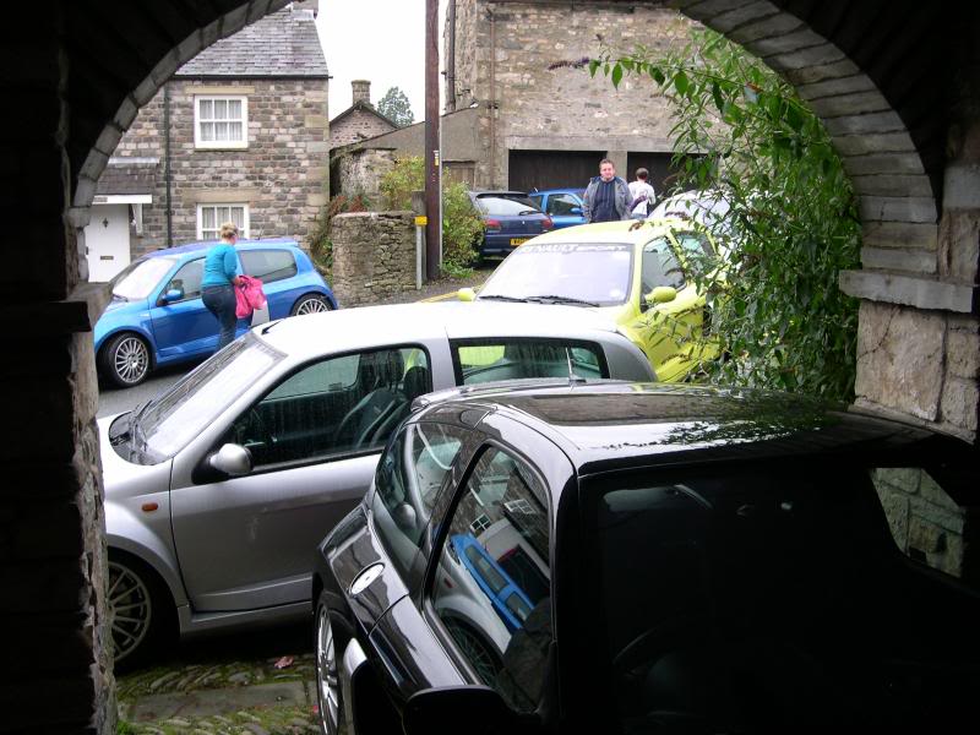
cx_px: 490
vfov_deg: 37.7
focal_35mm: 38
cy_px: 368
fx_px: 1076
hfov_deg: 49.0
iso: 100
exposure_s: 1/45
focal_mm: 8
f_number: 2.8
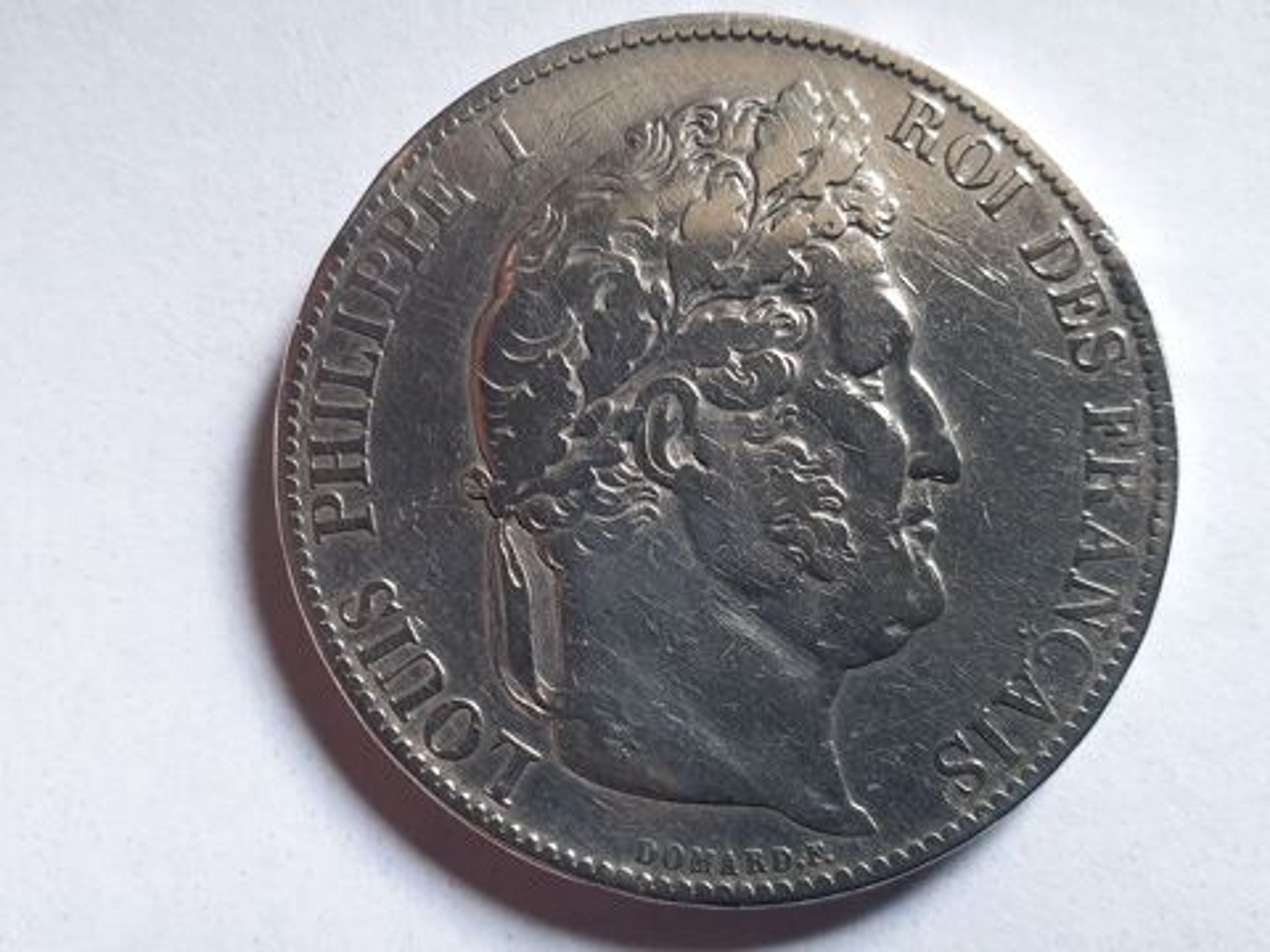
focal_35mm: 26
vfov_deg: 53.1
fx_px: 954
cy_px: 476
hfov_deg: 67.3
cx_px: 635
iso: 320
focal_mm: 4.3
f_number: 2.4
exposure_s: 1/50
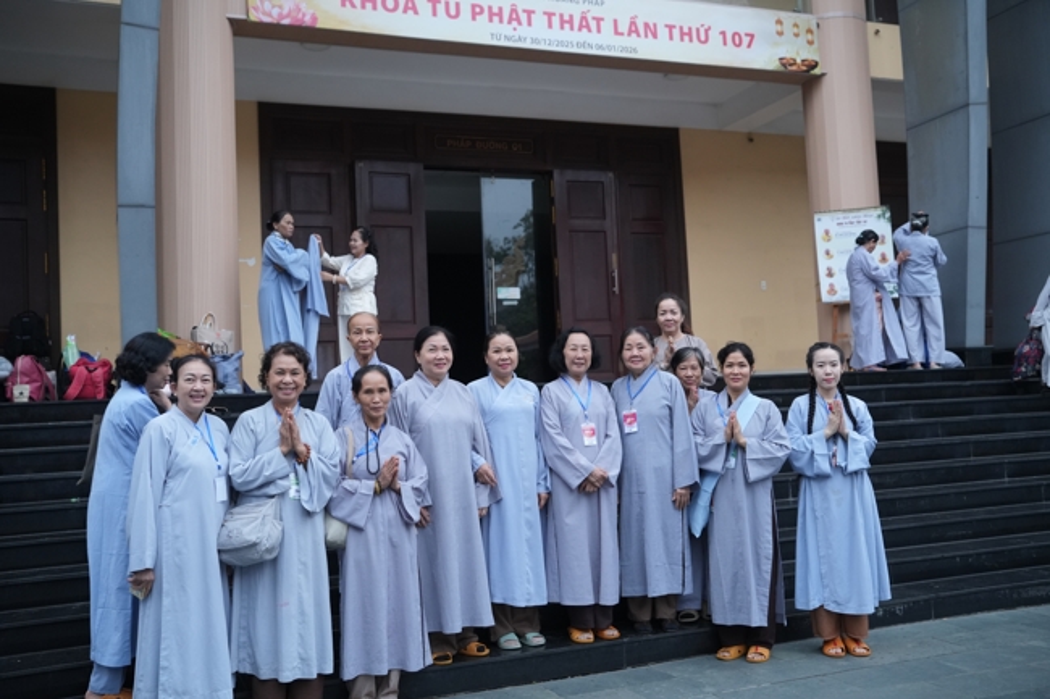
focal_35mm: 35
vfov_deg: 37.8
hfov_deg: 54.4
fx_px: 1021
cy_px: 350
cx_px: 525
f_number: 2.8
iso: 2000
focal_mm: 35
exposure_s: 1/160
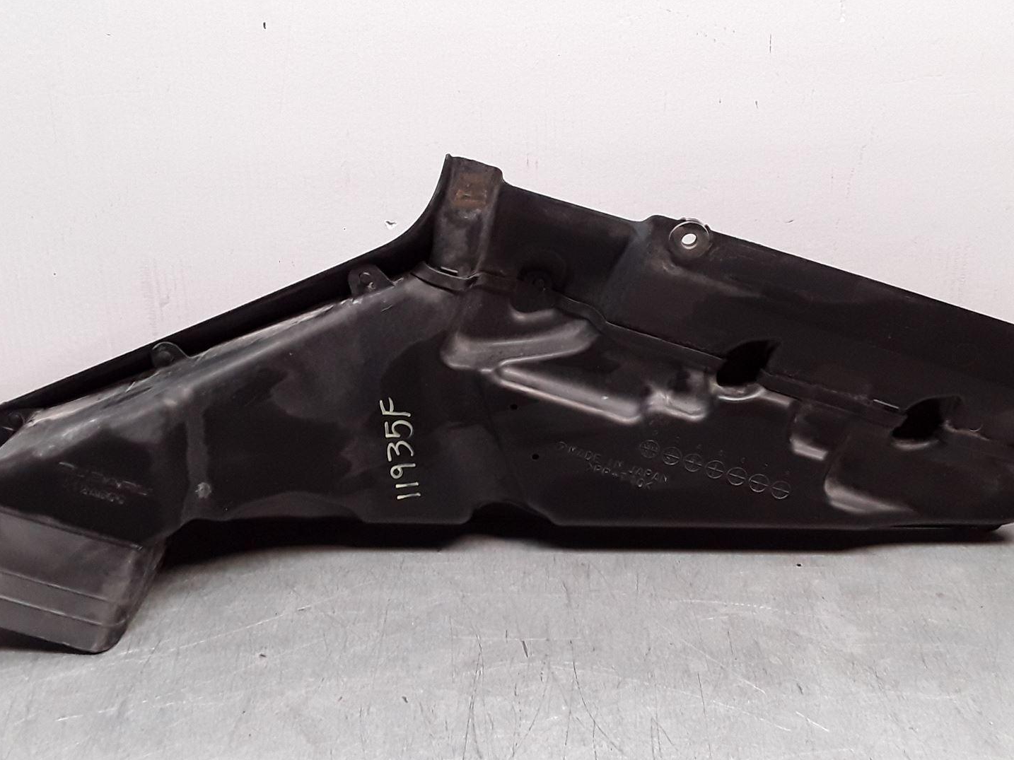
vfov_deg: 35.9
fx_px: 1172
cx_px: 505
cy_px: 337
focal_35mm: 40
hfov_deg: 46.8
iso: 100
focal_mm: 2.91
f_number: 1.9
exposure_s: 1/100
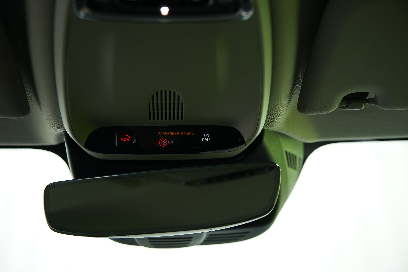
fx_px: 487
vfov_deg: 31.2
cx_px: 204
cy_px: 136
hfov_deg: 45.4
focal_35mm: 43
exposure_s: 1/40
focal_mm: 43
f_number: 2.8
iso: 1250
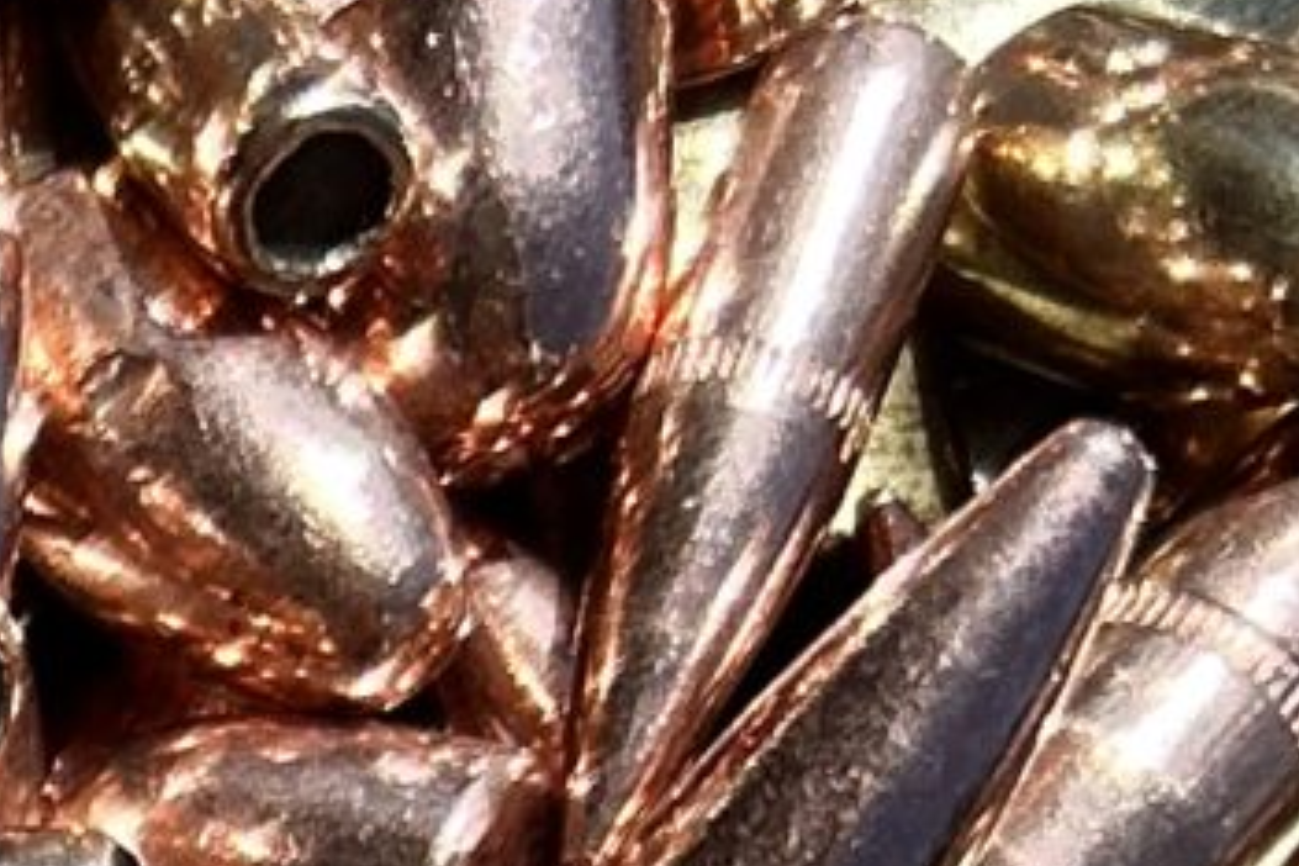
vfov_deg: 6.3
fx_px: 7108
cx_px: -2128
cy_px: 2668
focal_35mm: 197
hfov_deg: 9.1
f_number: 1.5
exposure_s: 1/6211
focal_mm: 5.7
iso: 50
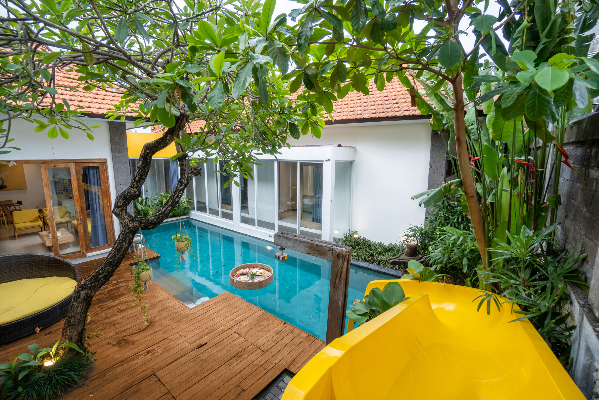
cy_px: 200
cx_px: 300
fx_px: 250
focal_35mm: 15
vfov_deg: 77.3
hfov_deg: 100.4
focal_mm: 10
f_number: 6.3
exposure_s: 1/160
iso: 100
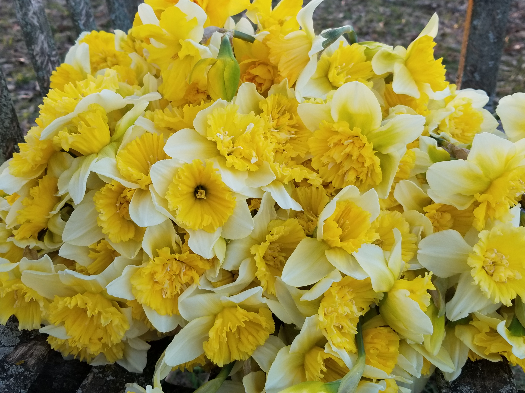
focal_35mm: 26
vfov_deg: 53.1
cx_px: 262
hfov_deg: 67.3
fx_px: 394
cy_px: 196
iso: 50
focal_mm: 4.3
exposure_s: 1/125
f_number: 1.7
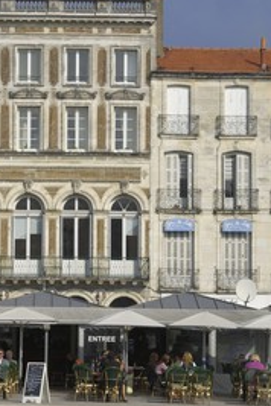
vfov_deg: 15.5
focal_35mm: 132
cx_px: 55
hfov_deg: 10.4
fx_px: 1490
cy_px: 198
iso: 100
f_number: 13
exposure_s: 1/160
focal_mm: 56
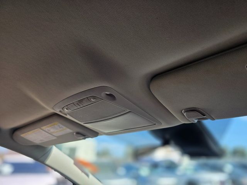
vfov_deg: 58.9
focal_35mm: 23
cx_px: 124
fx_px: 164
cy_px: 92
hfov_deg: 73.9
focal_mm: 6.3
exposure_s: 1/1559
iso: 80
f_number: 1.7
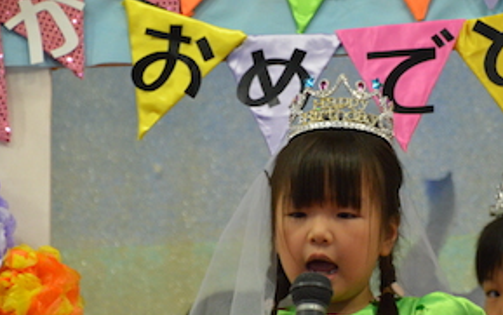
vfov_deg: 2.1
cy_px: 229
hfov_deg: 3.3
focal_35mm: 633
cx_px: 334
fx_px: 8682
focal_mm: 300
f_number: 5.6
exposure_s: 1/500
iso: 5000
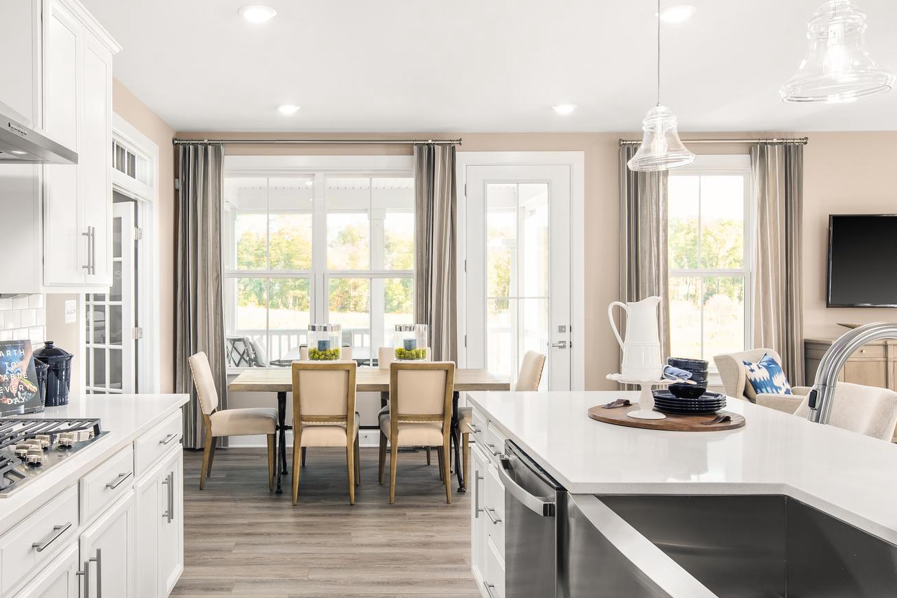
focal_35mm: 30
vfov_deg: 43.1
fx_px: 748
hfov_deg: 61.0
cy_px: 391
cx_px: 330
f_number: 9
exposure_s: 1/250
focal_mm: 19
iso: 200
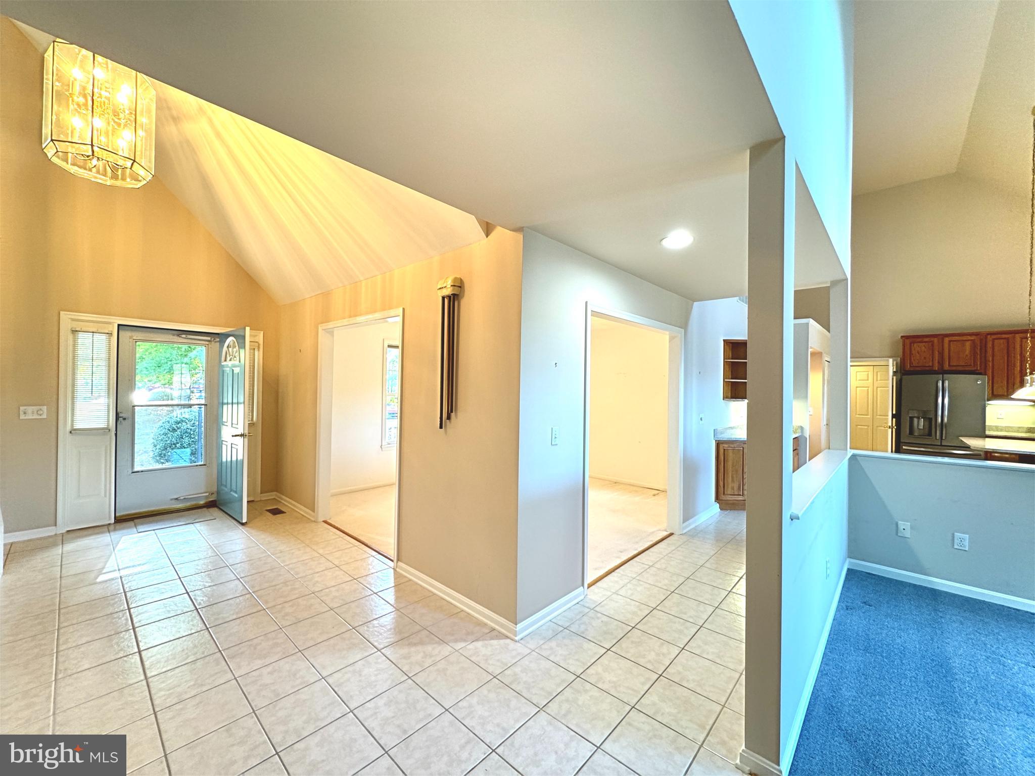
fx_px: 419
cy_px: 388
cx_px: 518
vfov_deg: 85.7
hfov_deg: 102.1
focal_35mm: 14
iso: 160
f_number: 2.2
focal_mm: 2.22
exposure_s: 1/60
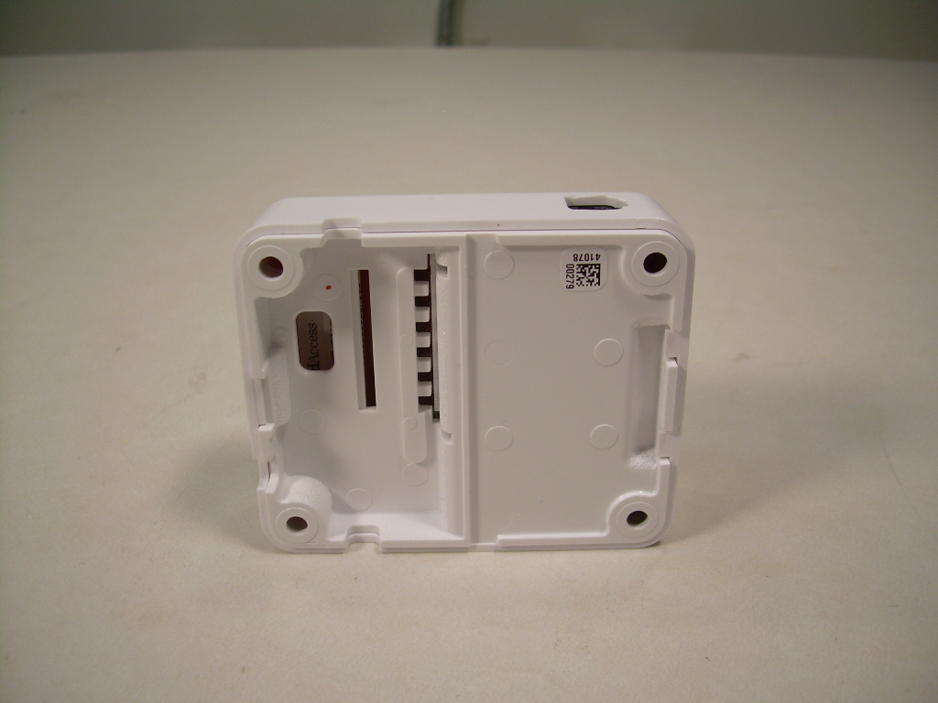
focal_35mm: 38
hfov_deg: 49.0
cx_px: 469
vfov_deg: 37.7
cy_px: 352
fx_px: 1030
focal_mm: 6.3
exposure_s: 1/71.3
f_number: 2.8
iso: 50
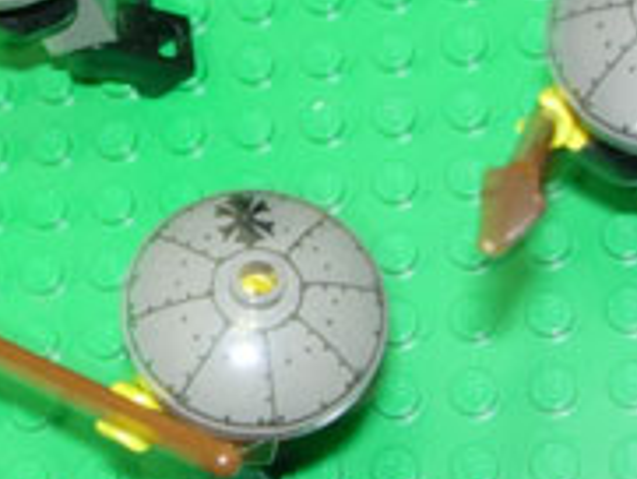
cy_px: 146
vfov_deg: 14.1
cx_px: -116
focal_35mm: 105
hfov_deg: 17.8
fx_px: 1933
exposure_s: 1
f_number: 4.8
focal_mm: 7.8
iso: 79
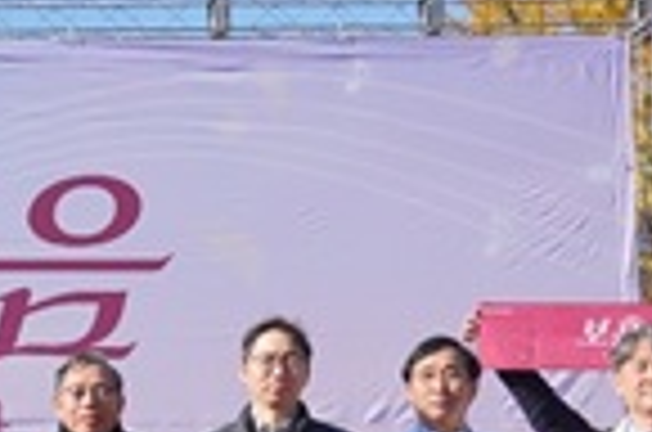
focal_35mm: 130
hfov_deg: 14.6
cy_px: 414
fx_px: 2349
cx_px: -369
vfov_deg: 10.4
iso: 100
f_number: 5.6
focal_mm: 29
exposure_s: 1/500
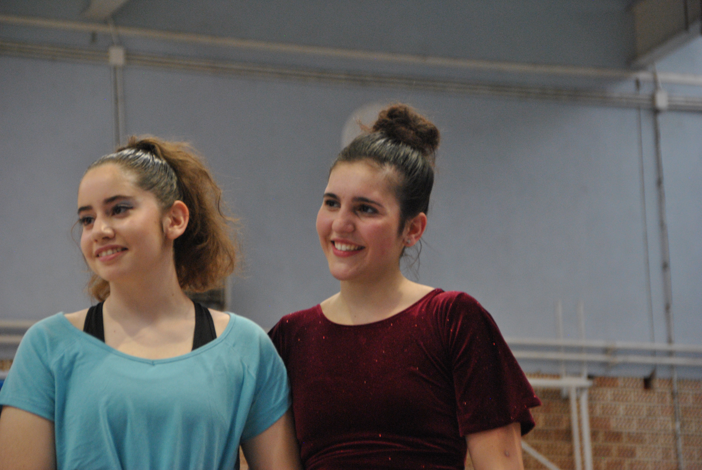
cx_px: 351
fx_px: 2987
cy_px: 235
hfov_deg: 13.4
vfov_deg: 9.0
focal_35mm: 153
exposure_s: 1/60
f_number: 5.6
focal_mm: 102
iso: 800
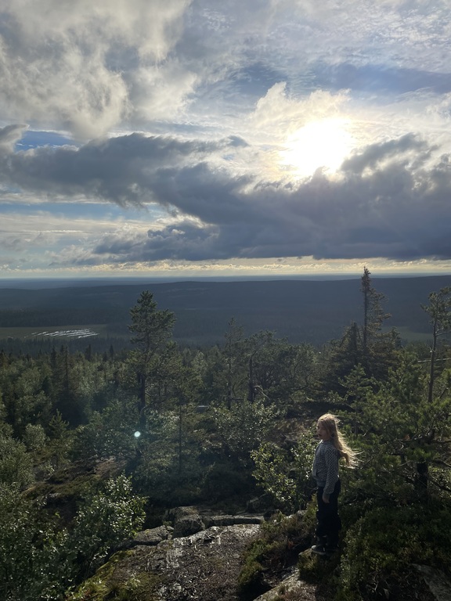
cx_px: 226
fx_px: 452
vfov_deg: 67.3
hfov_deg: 53.1
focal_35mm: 26
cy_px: 300
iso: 32
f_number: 1.6
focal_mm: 4.2
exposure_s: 1/7299
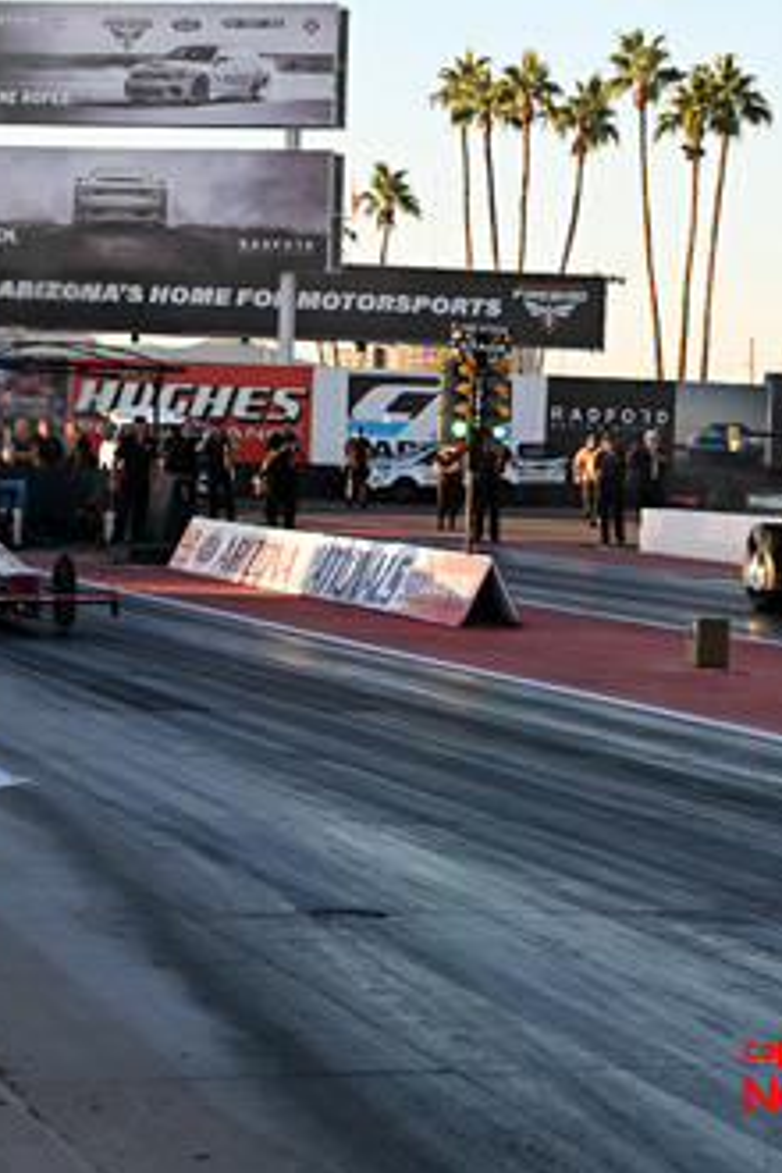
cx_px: 444
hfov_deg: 12.9
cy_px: 590
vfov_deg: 19.3
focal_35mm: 106
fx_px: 3454
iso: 1100
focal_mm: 70
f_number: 5.6
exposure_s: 1/1250
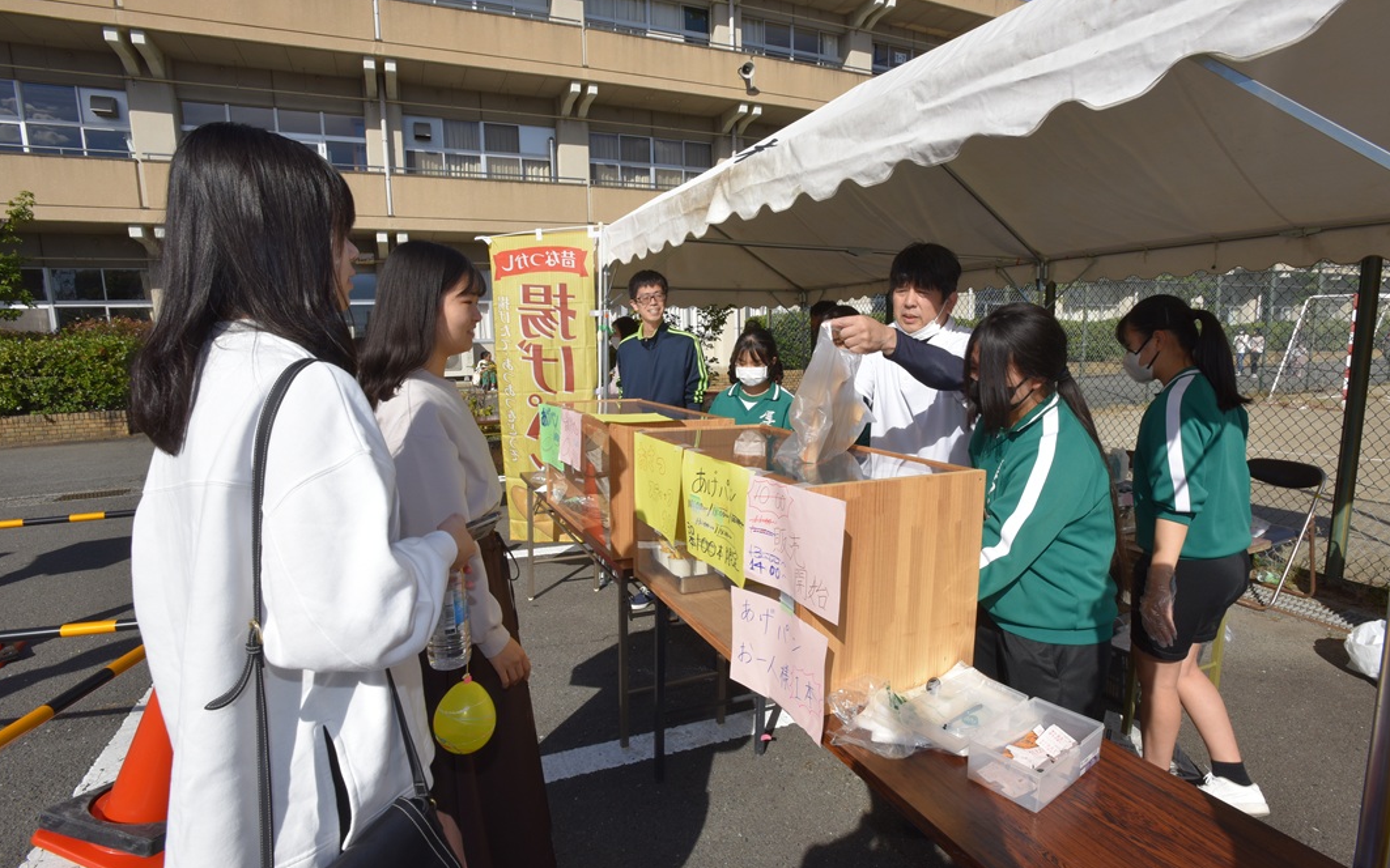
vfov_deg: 64.9
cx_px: 713
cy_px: 456
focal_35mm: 18
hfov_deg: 91.1
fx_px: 682
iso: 400
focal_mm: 17
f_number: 22
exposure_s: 1/250
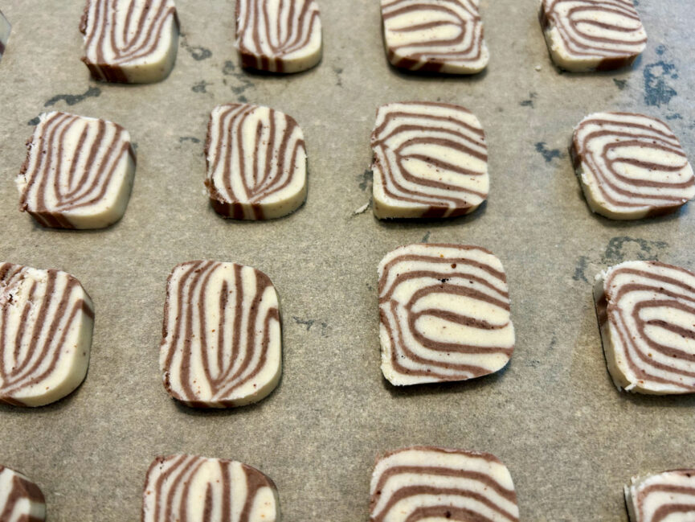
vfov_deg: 53.1
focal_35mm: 26
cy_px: 261
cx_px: 348
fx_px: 522
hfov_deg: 67.3
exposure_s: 1/50
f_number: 1.5
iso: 125
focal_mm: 5.7
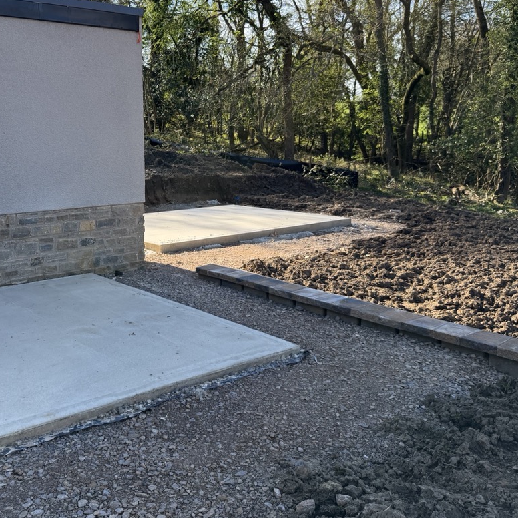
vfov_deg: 47.0
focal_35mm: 35
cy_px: 210
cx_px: 156
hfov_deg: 46.2
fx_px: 593
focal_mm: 6.76
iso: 100
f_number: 1.78
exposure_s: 1/1464
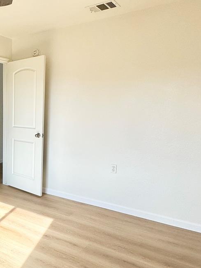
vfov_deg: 55.2
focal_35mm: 33
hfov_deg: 37.6
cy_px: 148
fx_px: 255
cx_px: -7
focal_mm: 2.22
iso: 40
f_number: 2.2
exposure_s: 1/299
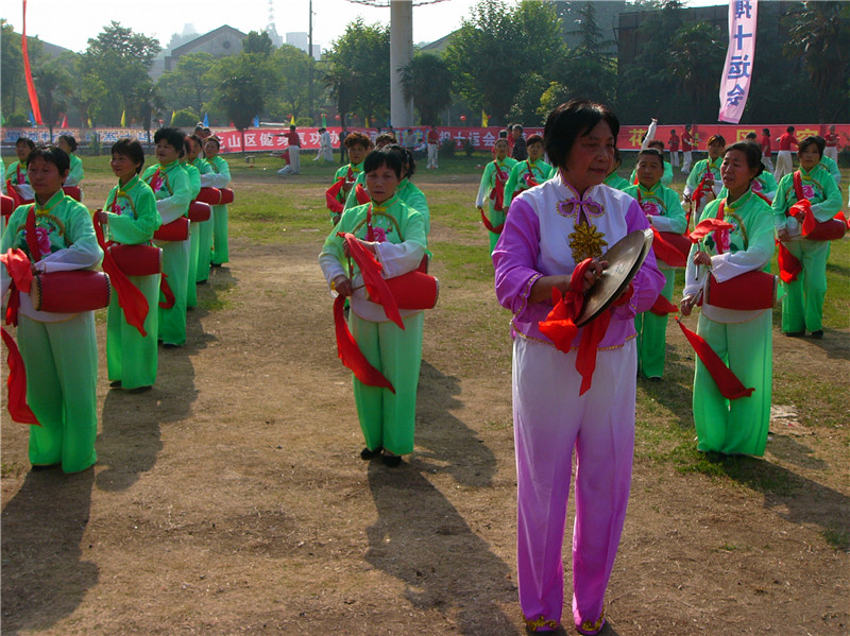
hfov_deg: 38.9
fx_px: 1202
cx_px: 425
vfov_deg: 29.6
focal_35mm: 49
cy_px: 318
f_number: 4
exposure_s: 1/640
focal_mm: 8.1
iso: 50
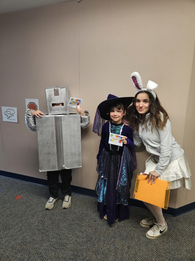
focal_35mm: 23
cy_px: 130
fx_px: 173
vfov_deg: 73.9
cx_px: 98
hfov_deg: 58.9
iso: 320
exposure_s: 1/120
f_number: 1.8
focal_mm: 5.4
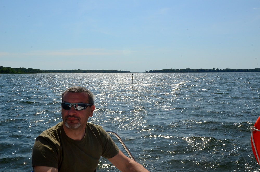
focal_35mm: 36
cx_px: 130
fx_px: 259
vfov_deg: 36.7
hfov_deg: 53.2
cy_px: 86
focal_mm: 24
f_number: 16
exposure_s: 1/500
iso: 400
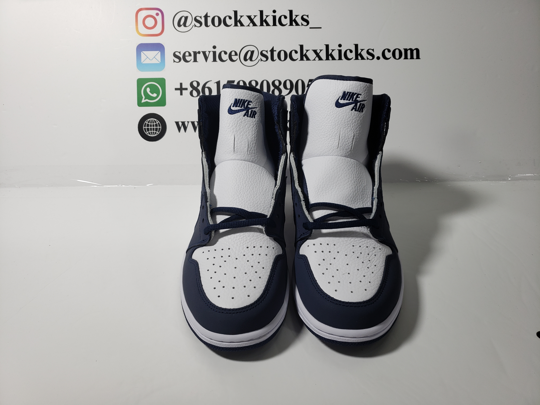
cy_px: 202
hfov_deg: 67.3
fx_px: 406
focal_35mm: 26
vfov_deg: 53.1
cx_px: 270
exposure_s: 1/499
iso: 50
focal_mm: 4.3
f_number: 1.5
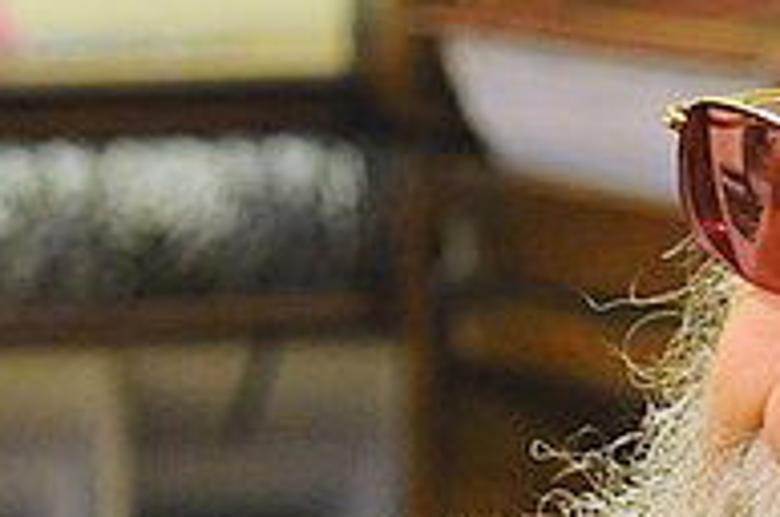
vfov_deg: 1.1
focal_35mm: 1257
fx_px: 27192
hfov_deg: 1.6
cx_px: 732
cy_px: 794
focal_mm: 135
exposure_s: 1/50
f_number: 2.8
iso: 1000
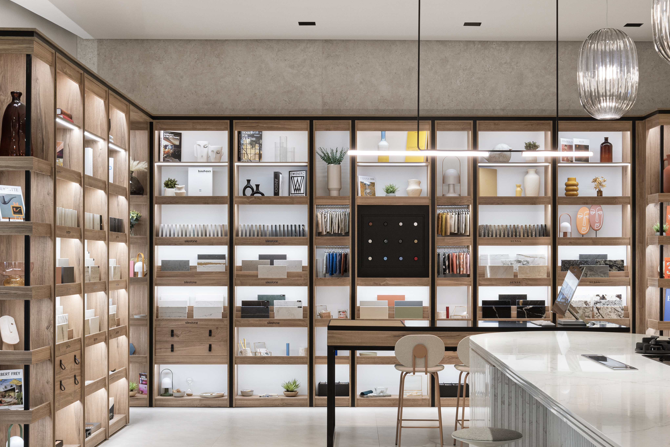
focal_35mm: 54
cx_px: 332
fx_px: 1005
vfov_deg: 25.0
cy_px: 262
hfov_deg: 36.9
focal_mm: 27.5
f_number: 10
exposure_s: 1/1.67
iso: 320
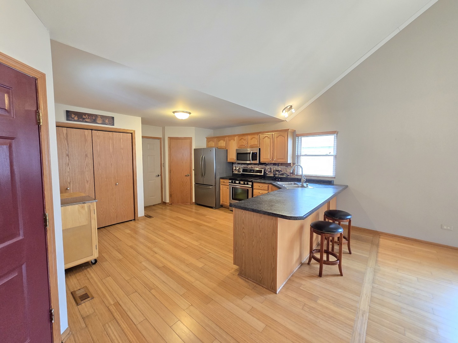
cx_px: 229
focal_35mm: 13
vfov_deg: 89.9
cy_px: 172
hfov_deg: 106.2
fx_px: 172
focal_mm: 2.2
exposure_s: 1/60
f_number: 2.2
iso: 400
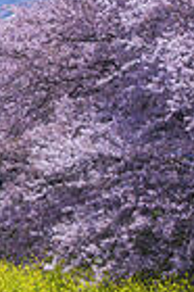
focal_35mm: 300
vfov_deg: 6.9
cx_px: -169
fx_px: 2431
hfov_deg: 4.5
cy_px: 45
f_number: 16
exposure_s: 1/3
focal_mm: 70
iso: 100
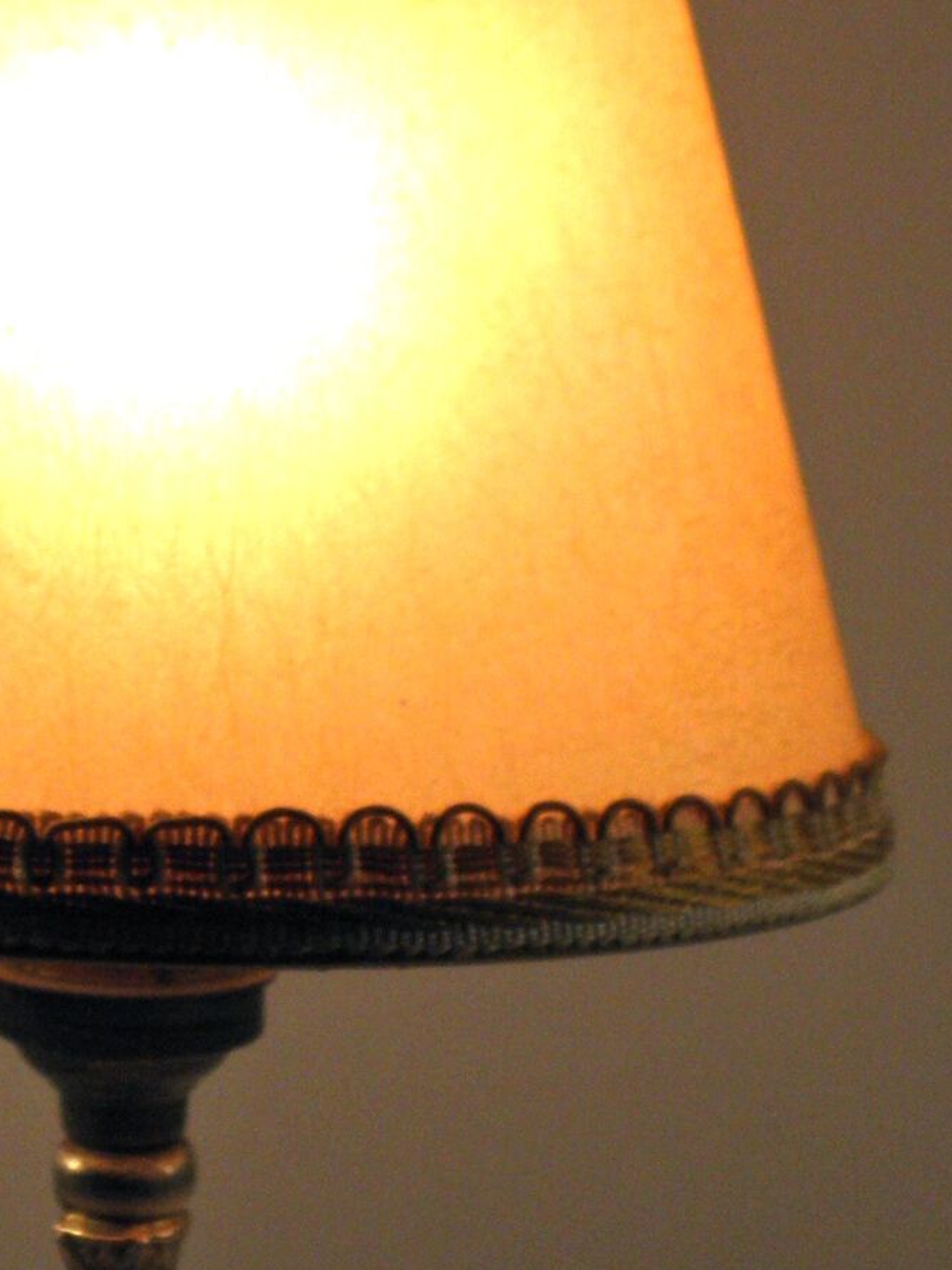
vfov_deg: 17.9
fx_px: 3997
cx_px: 184
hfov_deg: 13.5
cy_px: 1025
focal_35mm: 109
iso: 100
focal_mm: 6.8
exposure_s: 1/400
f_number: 3.7
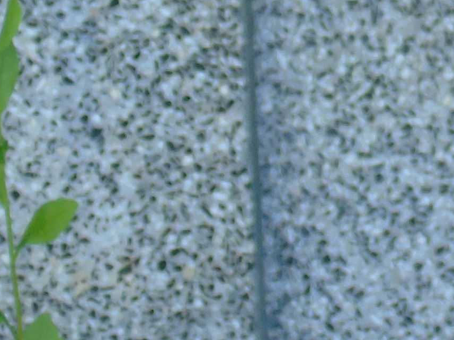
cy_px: -219
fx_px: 5598
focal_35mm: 427
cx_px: 797
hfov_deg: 4.6
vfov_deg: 3.5
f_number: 4.7
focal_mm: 13
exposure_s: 1/40
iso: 80
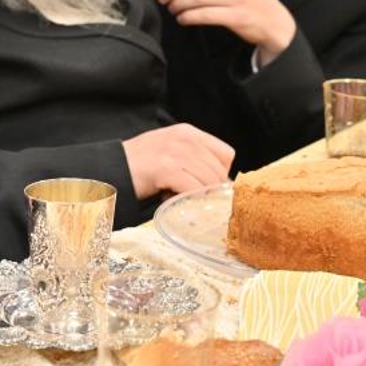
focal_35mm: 111
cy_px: -59
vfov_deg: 15.2
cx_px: 120
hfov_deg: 15.7
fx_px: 1328
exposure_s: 1/160
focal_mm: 35
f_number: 4
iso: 800
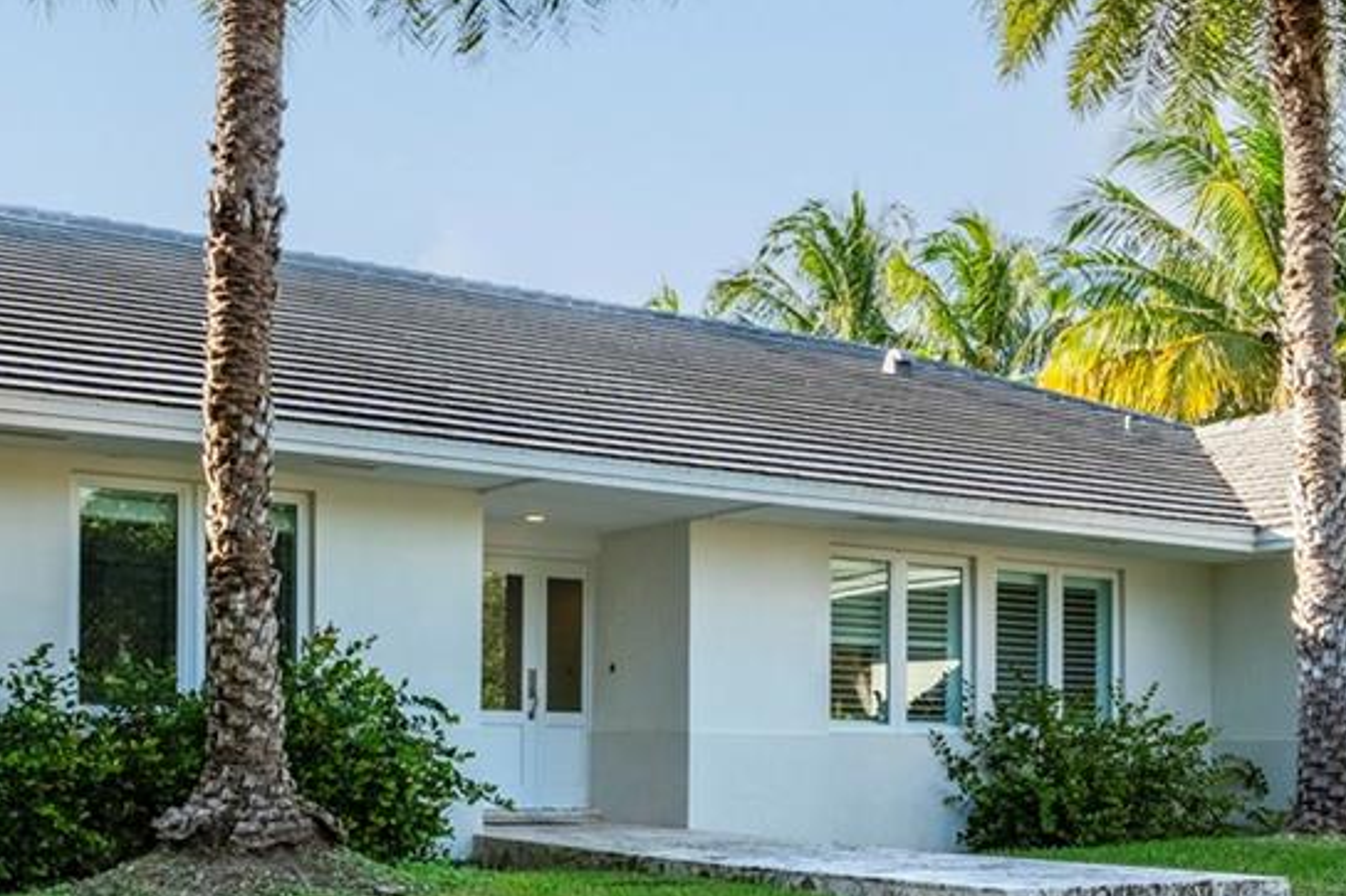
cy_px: 678
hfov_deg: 39.6
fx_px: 1868
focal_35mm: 50
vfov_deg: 26.6
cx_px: 611
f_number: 8
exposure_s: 1/4000
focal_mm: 17
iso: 250
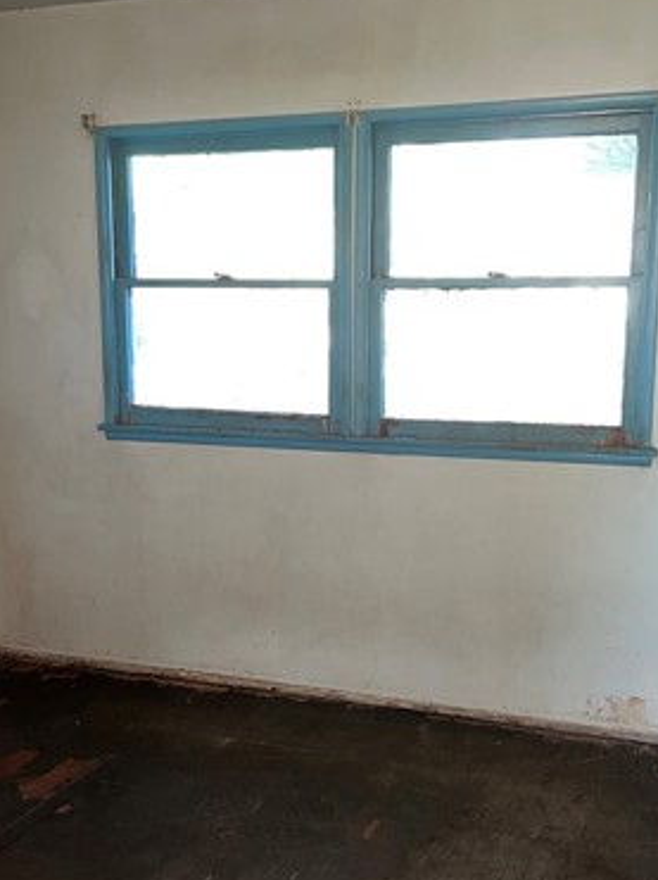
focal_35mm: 45
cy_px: 478
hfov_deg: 32.1
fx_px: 1142
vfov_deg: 42.1
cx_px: 302
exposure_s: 1/15
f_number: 1.5
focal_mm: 5.7
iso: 40
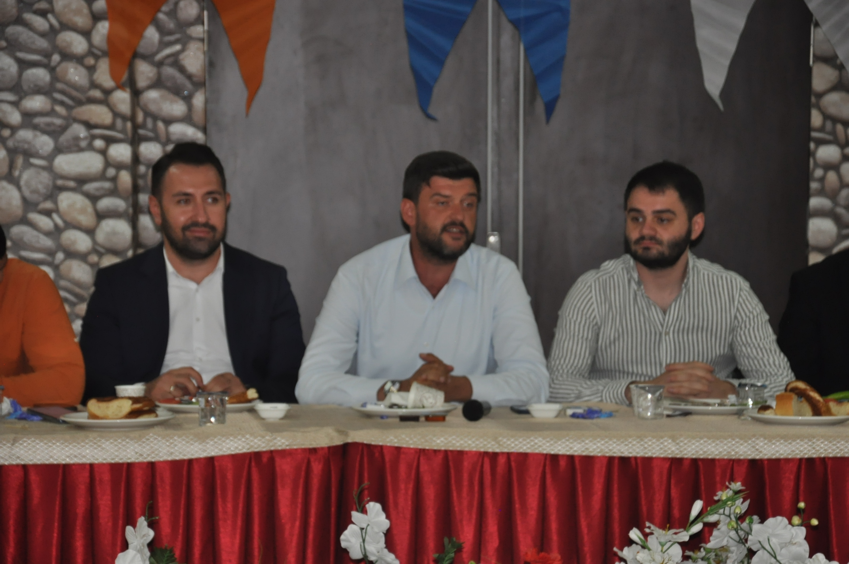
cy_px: 282
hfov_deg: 13.1
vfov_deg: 8.7
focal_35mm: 158
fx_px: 3710
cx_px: 424
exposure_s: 1/60
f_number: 5.6
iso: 800
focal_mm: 105
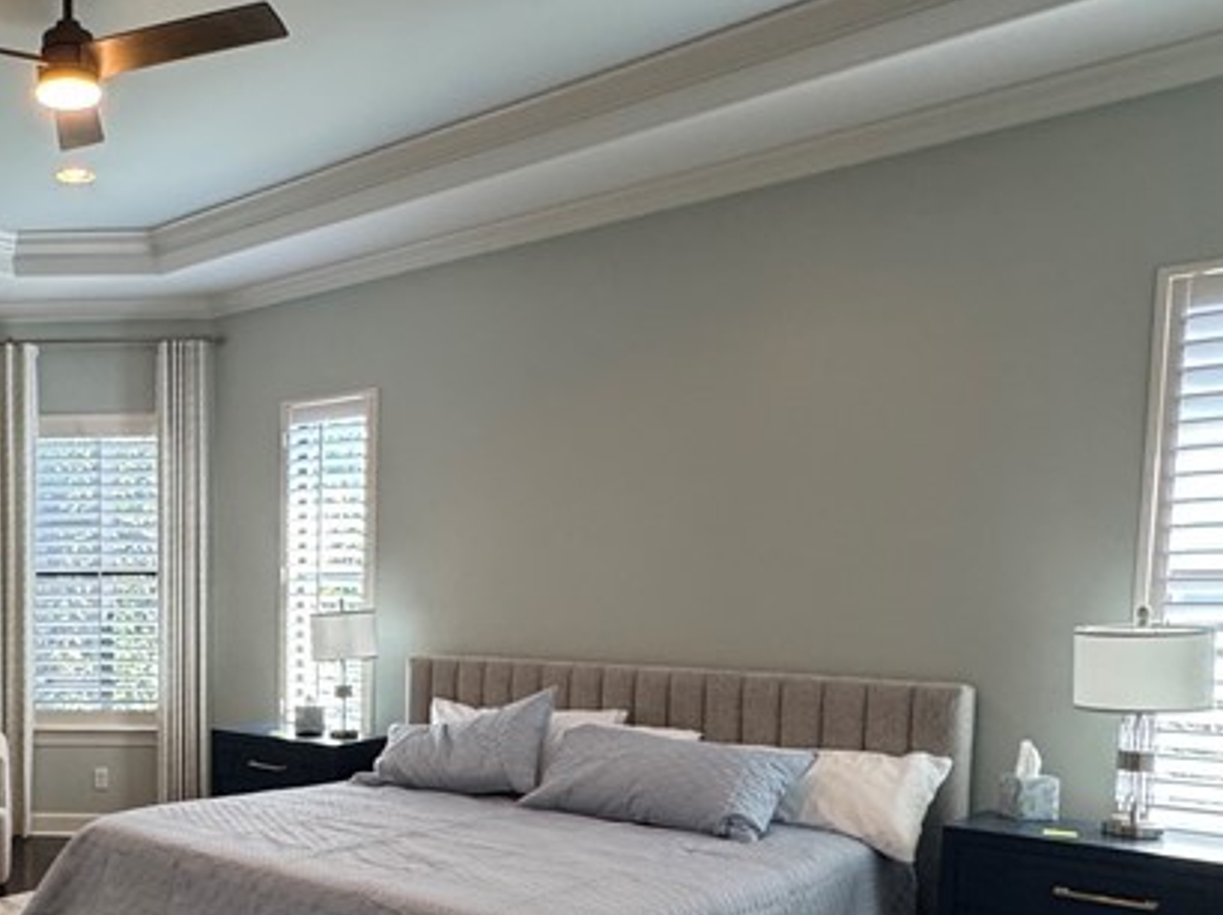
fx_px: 1236
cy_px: 691
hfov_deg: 47.8
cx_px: 143
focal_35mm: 35
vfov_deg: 39.5
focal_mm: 2.22
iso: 250
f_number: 2.2
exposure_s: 1/120
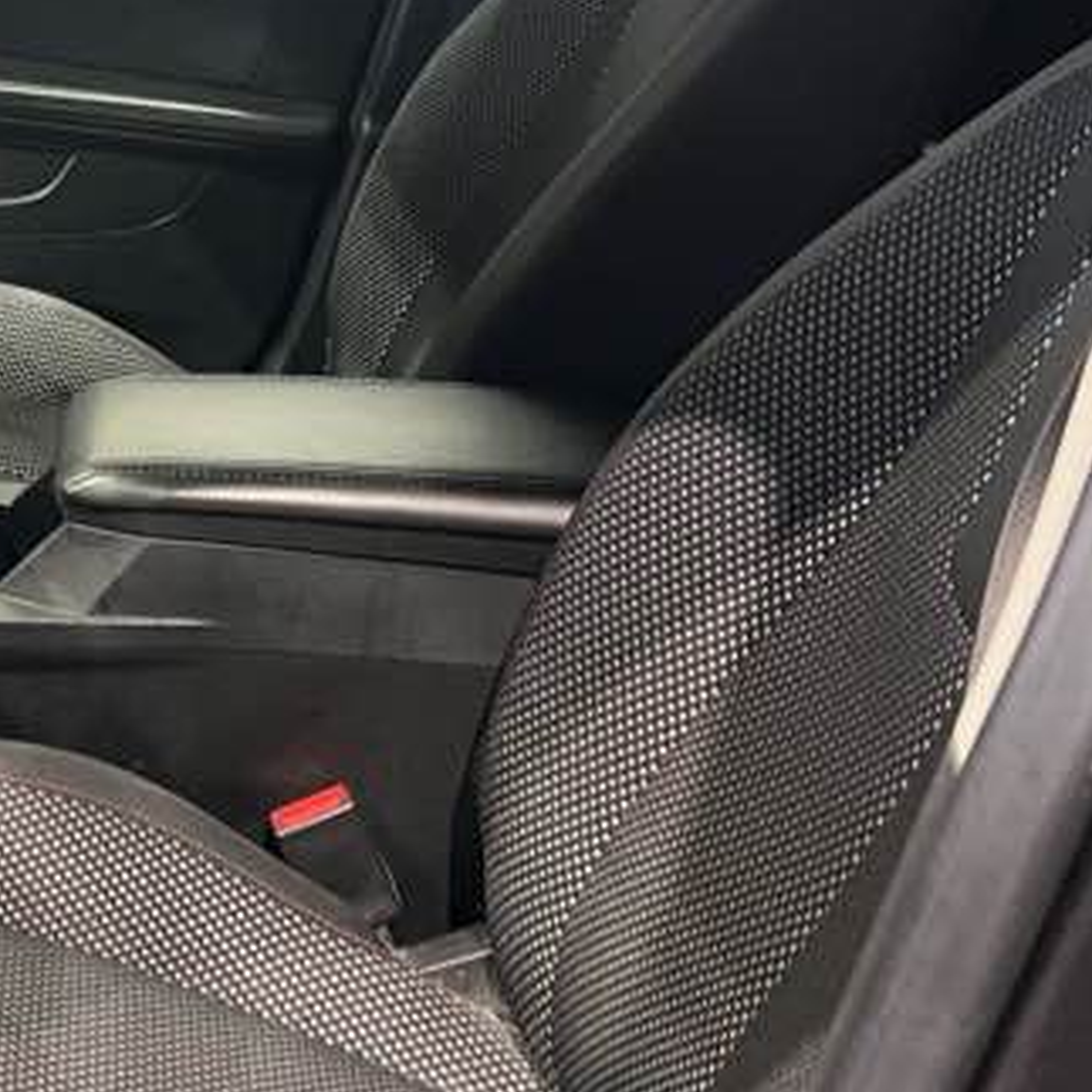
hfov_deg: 24.4
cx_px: -98
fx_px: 2356
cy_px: 296
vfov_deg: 25.8
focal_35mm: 66
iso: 400
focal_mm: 5.7
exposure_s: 1/40
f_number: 1.5
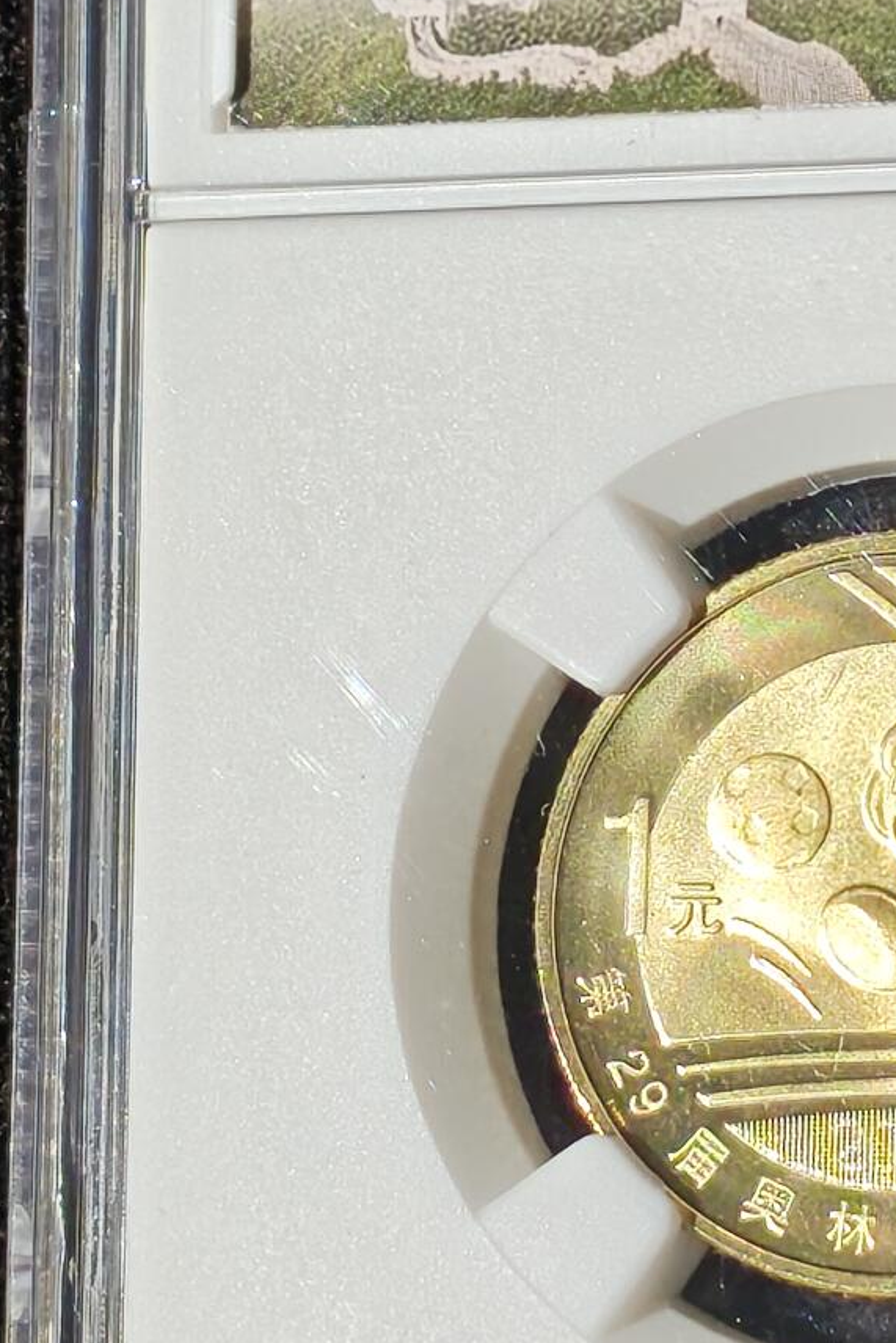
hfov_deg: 6.2
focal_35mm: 223
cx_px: 767
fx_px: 8321
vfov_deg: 9.2
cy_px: 483
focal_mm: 4.94
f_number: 1.5
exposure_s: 1/4992
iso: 50
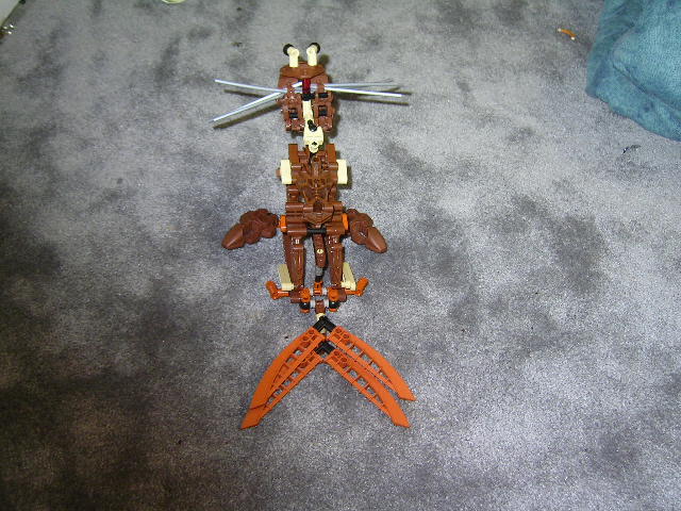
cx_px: 340
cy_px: 256
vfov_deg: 39.7
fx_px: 708
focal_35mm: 36
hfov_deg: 51.4
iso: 100
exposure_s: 1/30
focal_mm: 5.6
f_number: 2.8
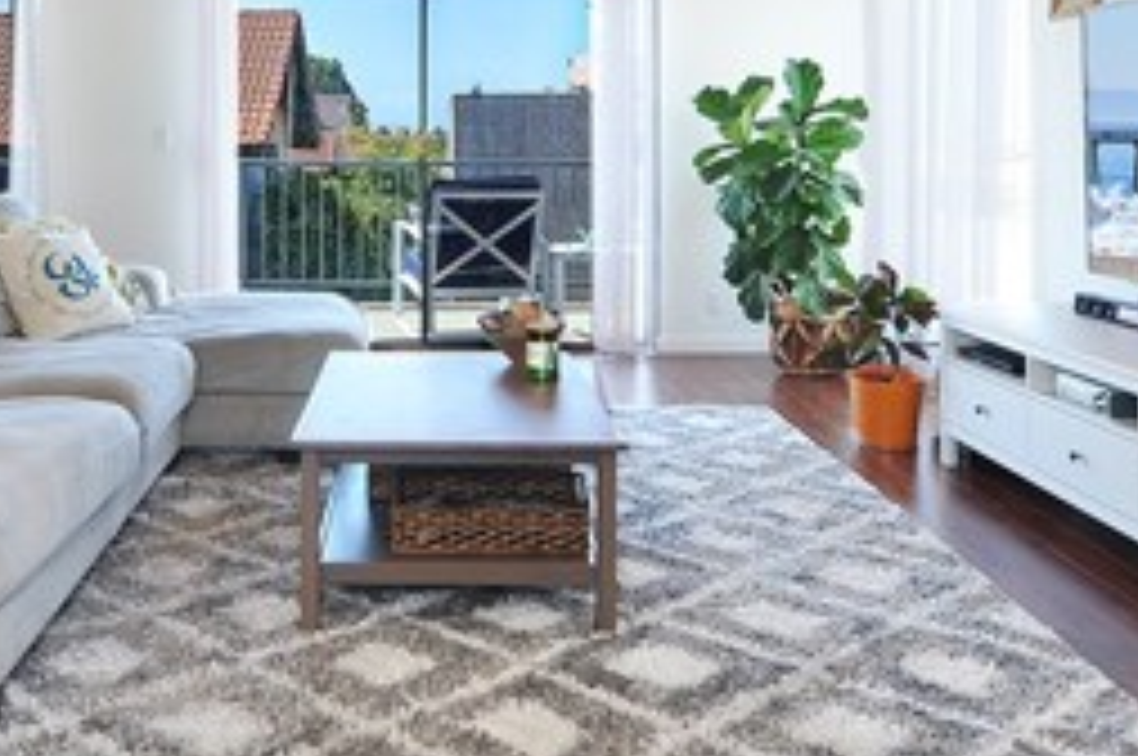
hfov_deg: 50.1
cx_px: 405
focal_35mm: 38
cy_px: 106
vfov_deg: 33.5
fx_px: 1200
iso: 250
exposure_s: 1/25
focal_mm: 10
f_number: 8
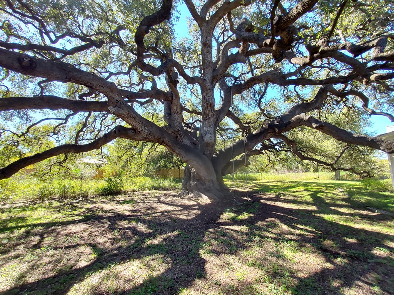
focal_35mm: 13
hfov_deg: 106.2
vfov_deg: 89.9
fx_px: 148
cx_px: 197
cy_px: 148
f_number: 2.2
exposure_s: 1/149
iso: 50
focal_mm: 1.42
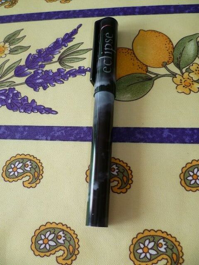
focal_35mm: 28
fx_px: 215
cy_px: 132
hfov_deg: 49.7
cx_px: 100
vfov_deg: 63.4
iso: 160
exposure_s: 1/30
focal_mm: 5
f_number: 2.8
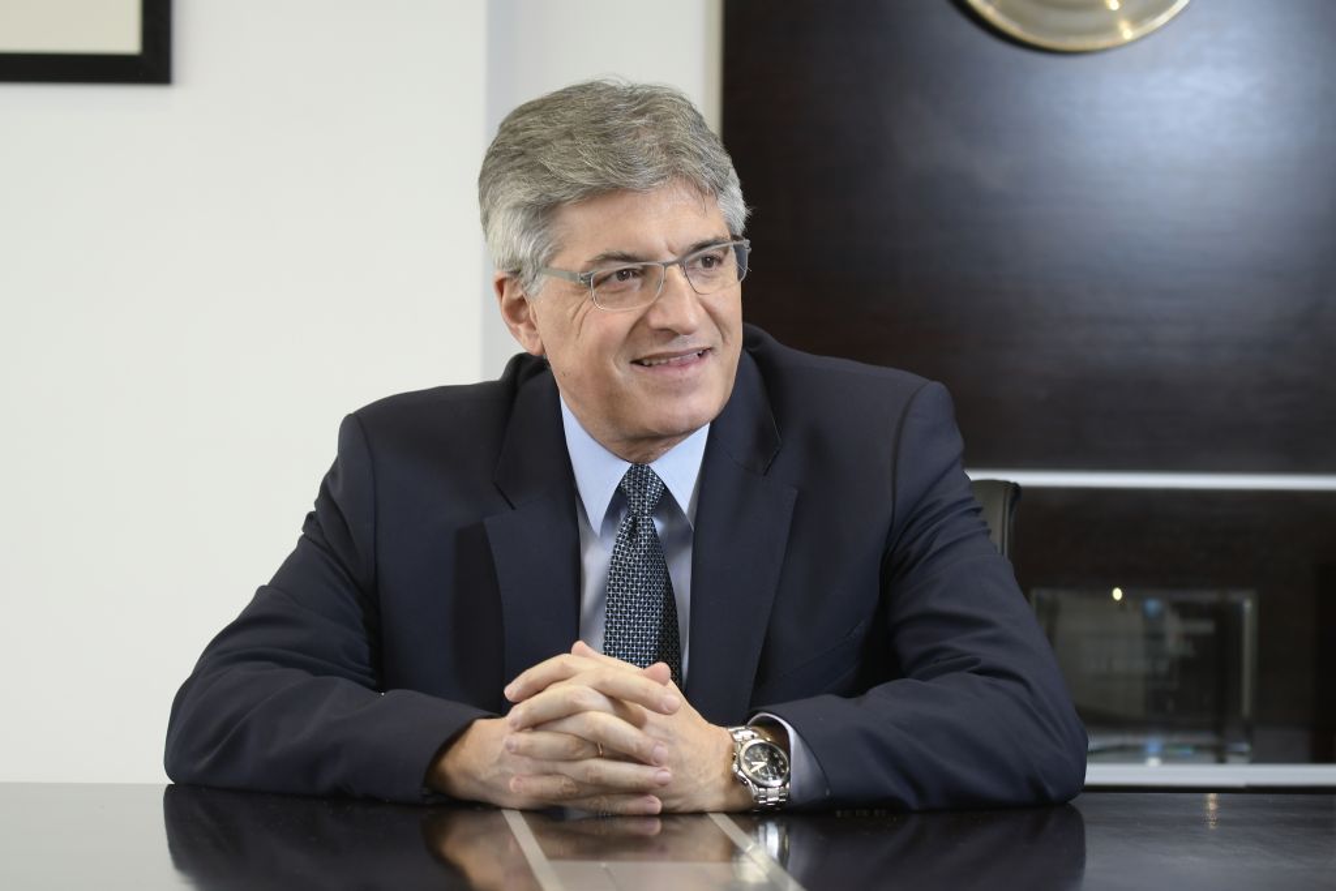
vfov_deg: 10.6
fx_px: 4788
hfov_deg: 15.9
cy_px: 446
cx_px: 668
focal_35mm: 129
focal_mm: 86
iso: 500
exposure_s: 1/100
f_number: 4
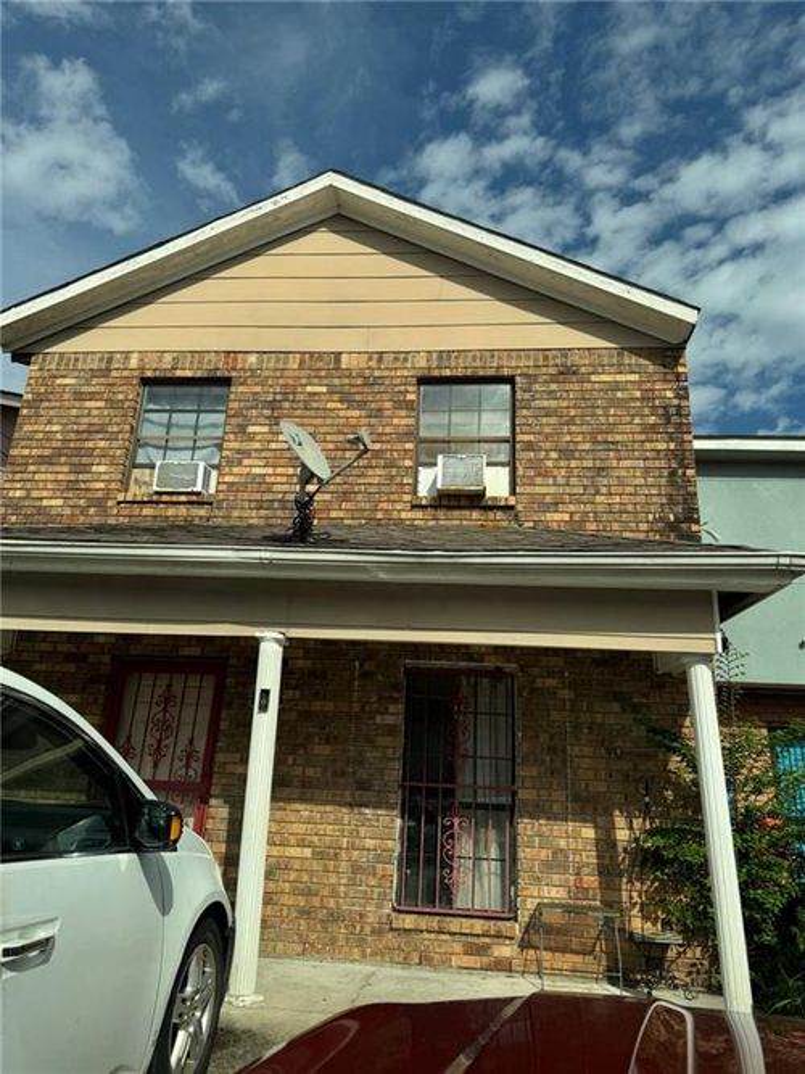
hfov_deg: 56.8
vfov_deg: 71.6
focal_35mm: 24
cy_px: 537
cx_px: 402
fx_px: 744
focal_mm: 6.76
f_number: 1.78
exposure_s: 1/6410
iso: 80
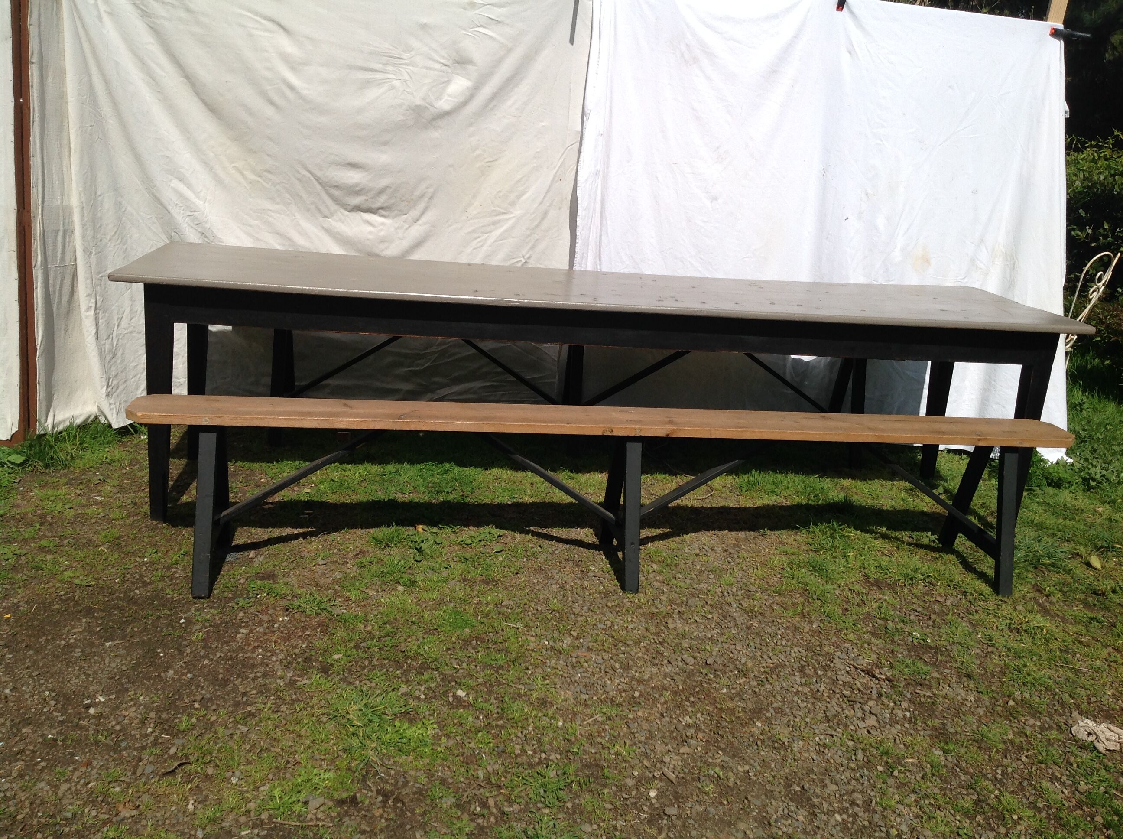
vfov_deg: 40.6
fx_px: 1134
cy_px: 420
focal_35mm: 35
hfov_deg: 52.7
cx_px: 562
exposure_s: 1/3788
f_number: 2.4
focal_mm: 4.28
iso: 50
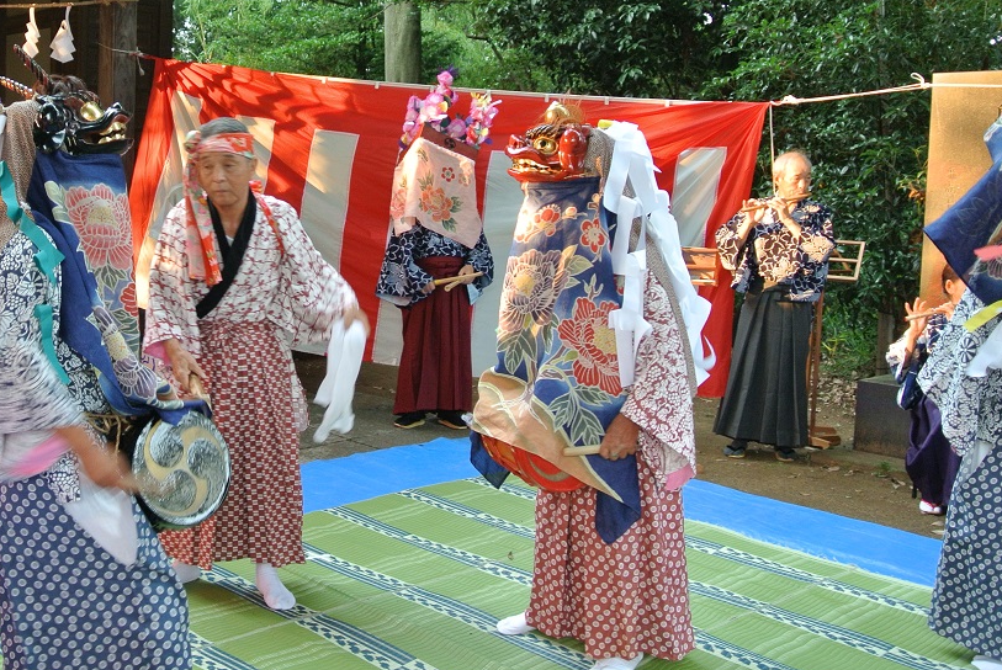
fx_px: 1170
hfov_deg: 45.1
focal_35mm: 42
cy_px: 282
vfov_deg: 31.9
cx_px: 281
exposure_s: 1/60
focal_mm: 10.7
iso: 320
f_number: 3.5
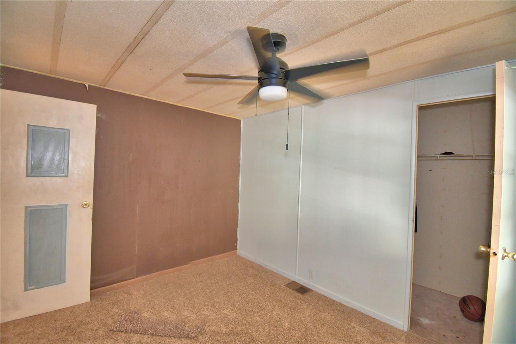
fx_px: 215
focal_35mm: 15
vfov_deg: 77.3
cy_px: 172
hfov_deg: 100.4
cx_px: 258
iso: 900
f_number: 4.5
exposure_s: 1/30
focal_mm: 10
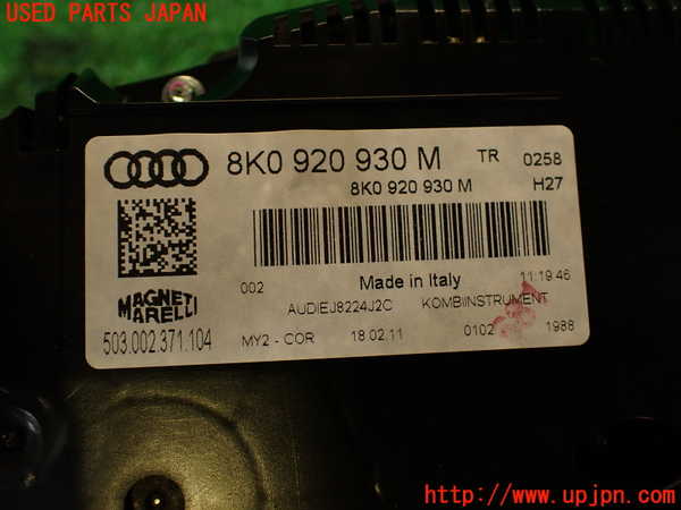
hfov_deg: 56.8
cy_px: 255
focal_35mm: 32
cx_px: 340
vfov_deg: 44.2
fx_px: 630
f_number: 2.4
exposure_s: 1/60
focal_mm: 5.79
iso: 160
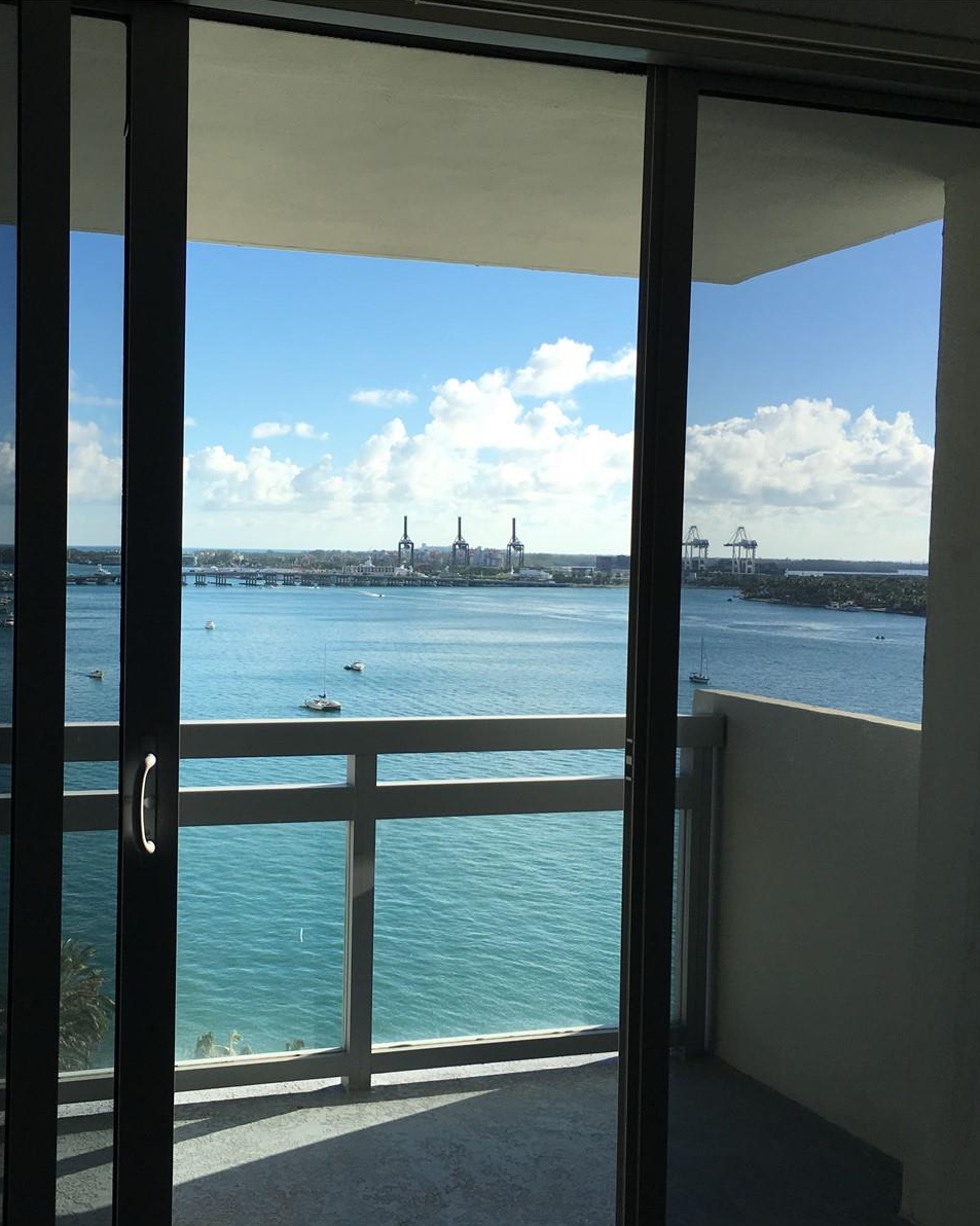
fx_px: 1378
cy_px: 613
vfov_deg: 47.9
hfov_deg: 38.5
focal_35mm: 38
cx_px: 293
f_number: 2.2
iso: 25
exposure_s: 1/1538
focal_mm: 4.15
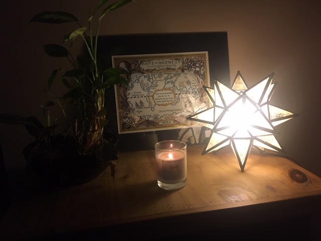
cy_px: 120
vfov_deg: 48.2
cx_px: 160
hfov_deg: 61.7
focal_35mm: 29
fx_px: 269
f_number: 2.2
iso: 160
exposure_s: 1/30
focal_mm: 4.15
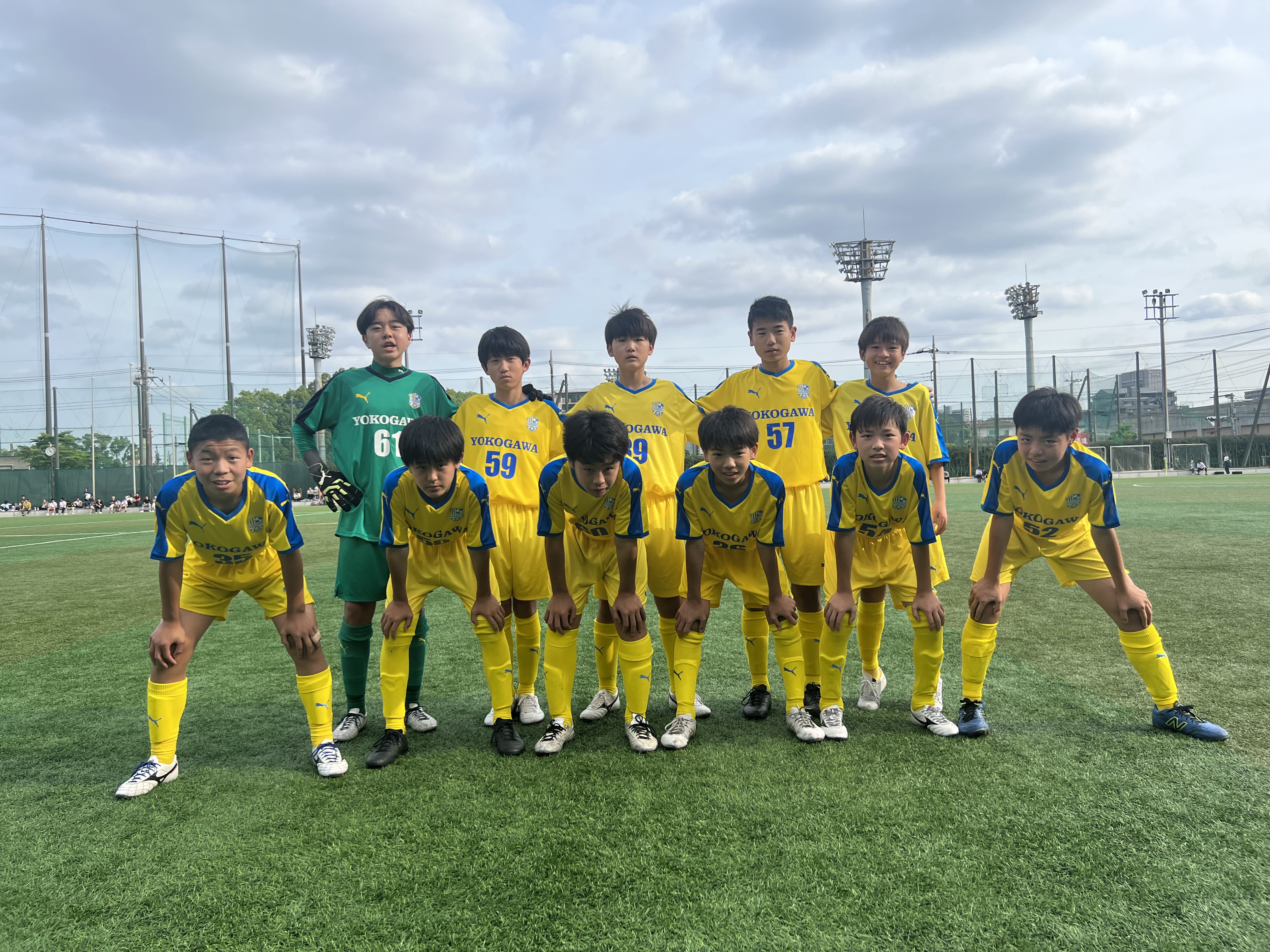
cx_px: 635
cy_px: 476
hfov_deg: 67.3
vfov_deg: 53.1
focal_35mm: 26
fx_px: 954
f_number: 1.5
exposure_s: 1/3077
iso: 50
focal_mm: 5.7
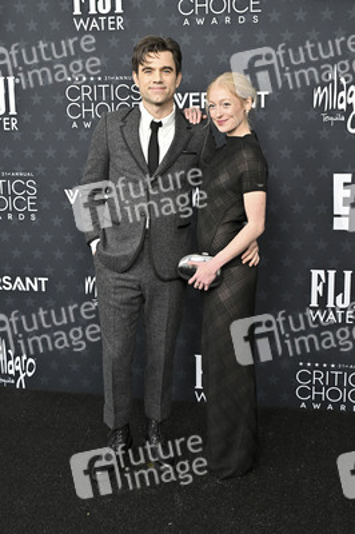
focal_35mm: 39
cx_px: 178
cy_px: 267
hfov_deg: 34.2
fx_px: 578
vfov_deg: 49.6
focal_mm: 39
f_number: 5.6
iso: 1250
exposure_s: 1/320
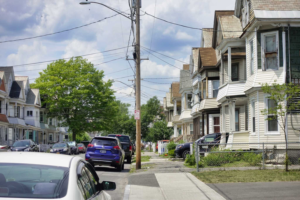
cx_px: 150
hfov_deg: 28.8
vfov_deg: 19.5
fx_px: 583
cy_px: 100
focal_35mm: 70
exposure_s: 1/640
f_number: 5
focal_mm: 25.7
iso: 125
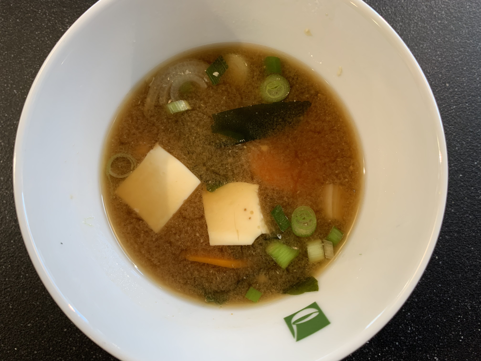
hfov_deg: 67.3
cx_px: 240
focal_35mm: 26
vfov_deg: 53.1
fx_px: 361
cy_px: 180
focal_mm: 4.25
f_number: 1.8
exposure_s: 1/100
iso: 64
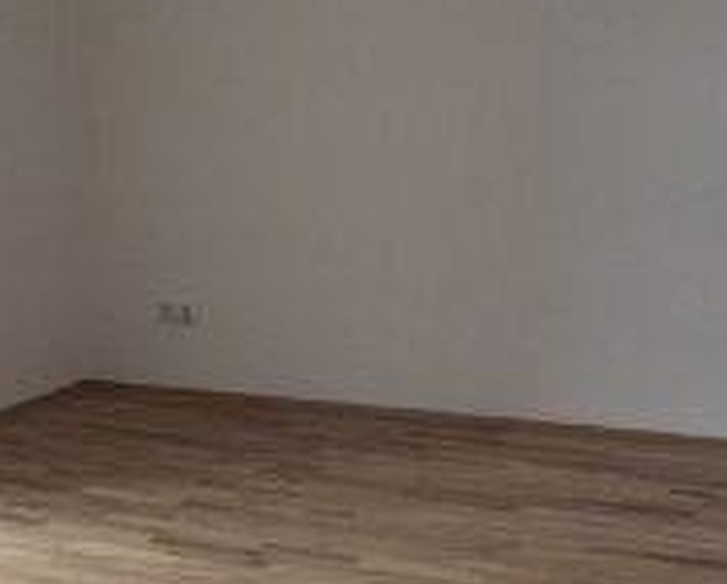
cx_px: 155
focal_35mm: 64
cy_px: 508
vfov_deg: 23.4
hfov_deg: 28.9
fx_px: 1379
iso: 320
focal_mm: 2.2
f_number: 2.2
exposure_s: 1/50
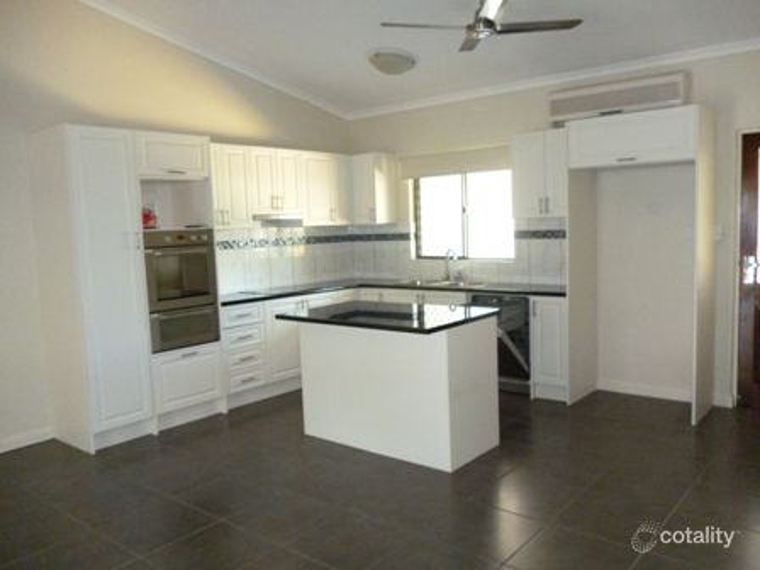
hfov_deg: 63.4
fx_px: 615
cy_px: 285
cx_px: 380
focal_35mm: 28
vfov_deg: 49.7
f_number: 3.1
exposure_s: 1/60
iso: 640
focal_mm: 5
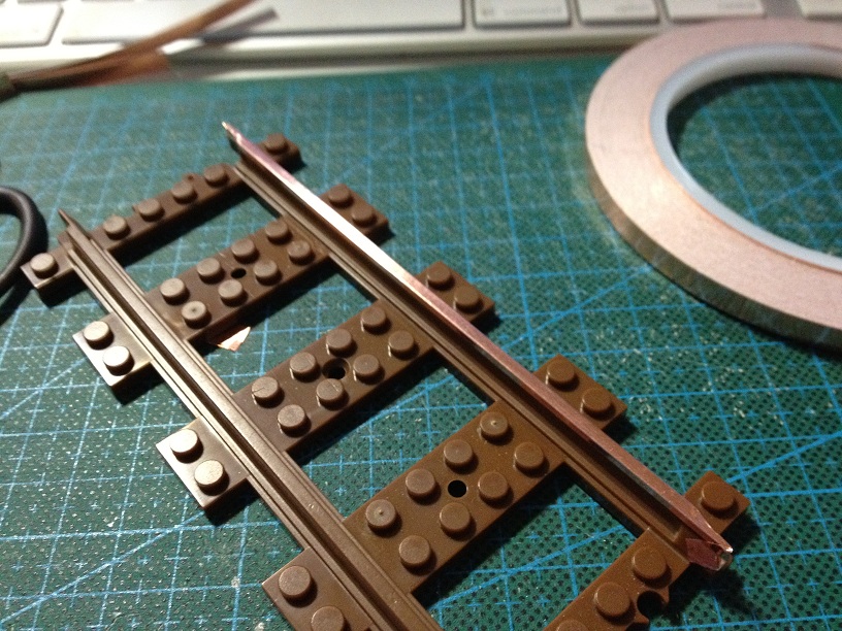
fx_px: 851
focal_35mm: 35
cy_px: 316
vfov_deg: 40.7
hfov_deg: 52.6
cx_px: 421
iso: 400
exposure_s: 1/15
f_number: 2.4
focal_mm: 4.28
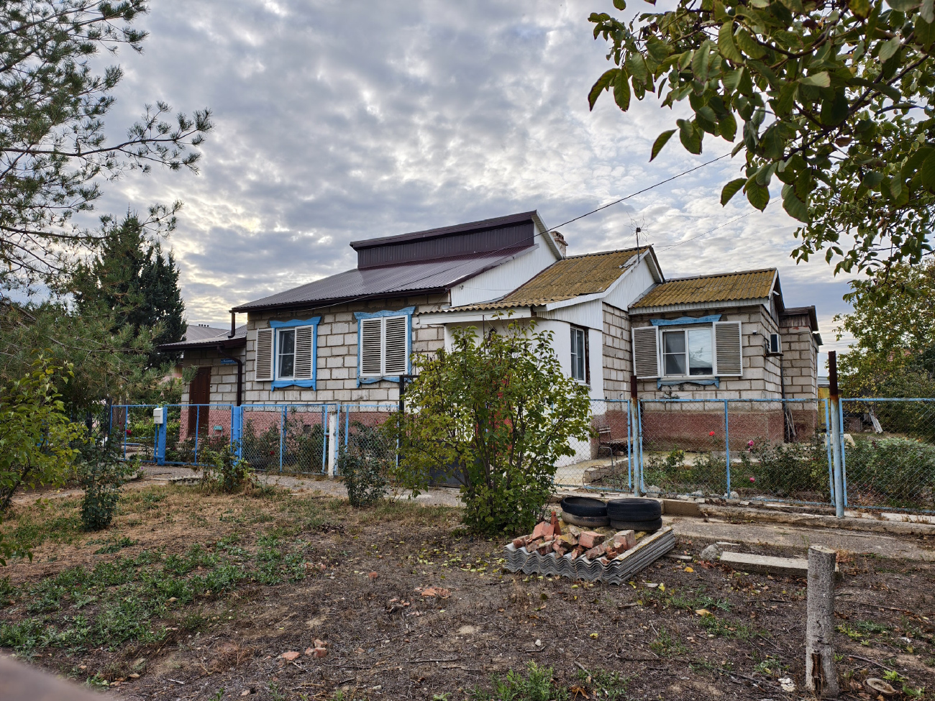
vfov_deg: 58.9
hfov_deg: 73.9
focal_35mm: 23
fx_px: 621
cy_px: 350
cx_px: 468
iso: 71
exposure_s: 1/571
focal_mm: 6.54
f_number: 1.57
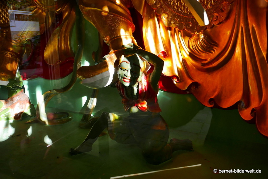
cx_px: 134
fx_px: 223
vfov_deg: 43.7
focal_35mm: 30
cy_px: 90
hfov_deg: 61.9
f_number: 2.5
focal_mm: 13.4
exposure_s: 1/125
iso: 100
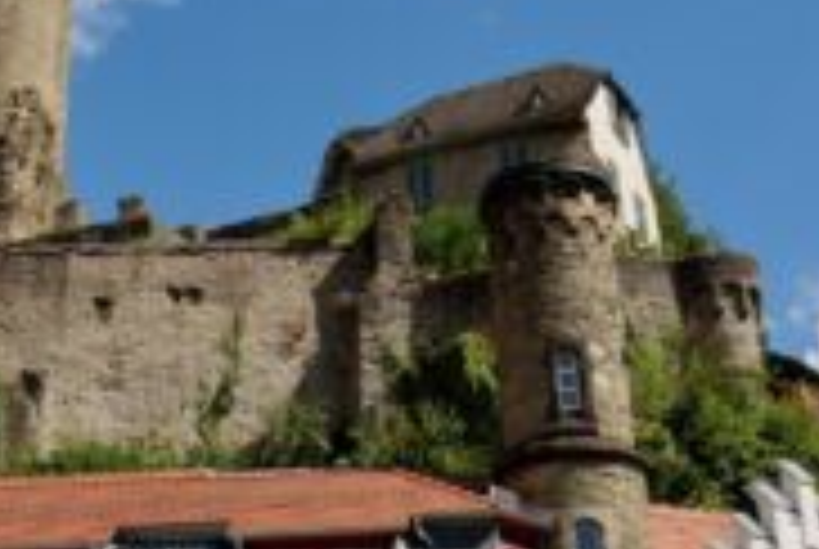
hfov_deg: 27.5
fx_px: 1663
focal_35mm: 73
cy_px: 252
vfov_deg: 18.7
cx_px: 288
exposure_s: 1/320
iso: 200
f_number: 11
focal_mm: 16
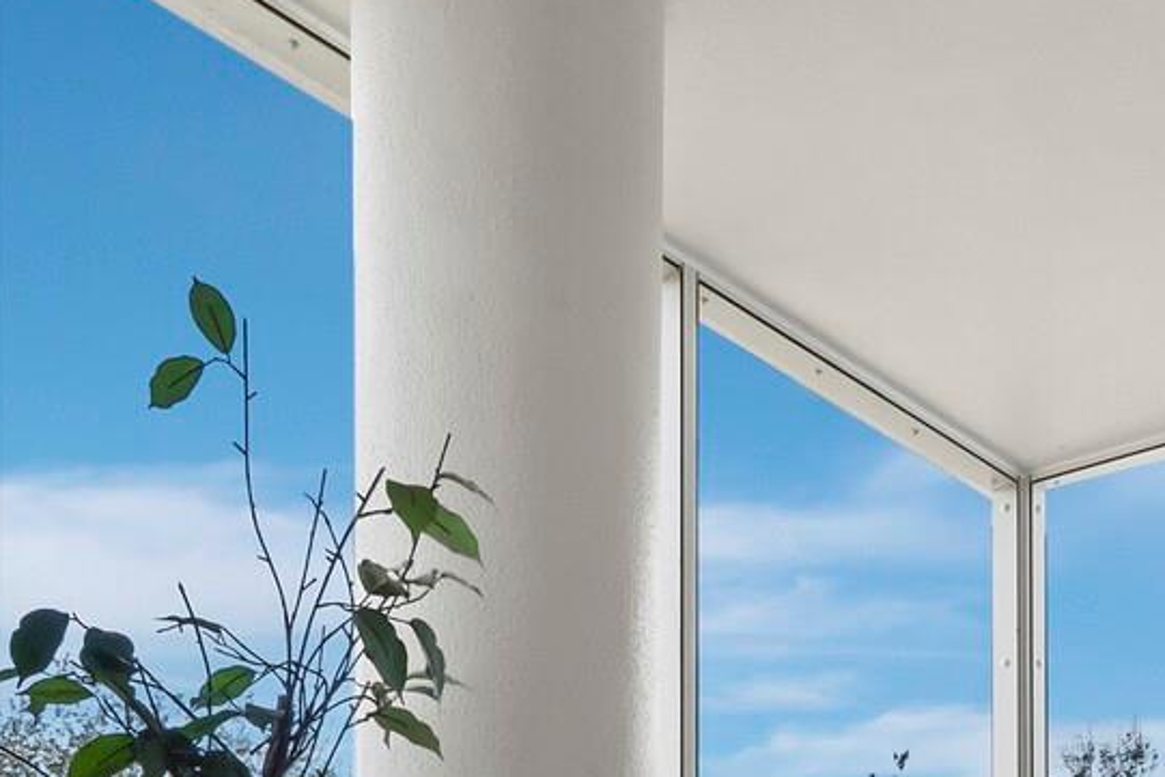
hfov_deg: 44.4
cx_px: 822
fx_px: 1392
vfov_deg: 26.3
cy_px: 1023
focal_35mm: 43
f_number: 11
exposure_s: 1/25
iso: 400
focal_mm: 7
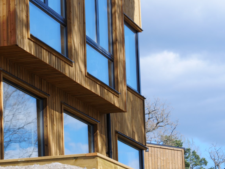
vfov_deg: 8.4
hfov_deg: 11.2
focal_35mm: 176
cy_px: 66
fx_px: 1144
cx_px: 96
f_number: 5
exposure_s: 1/1000
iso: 200
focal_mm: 70
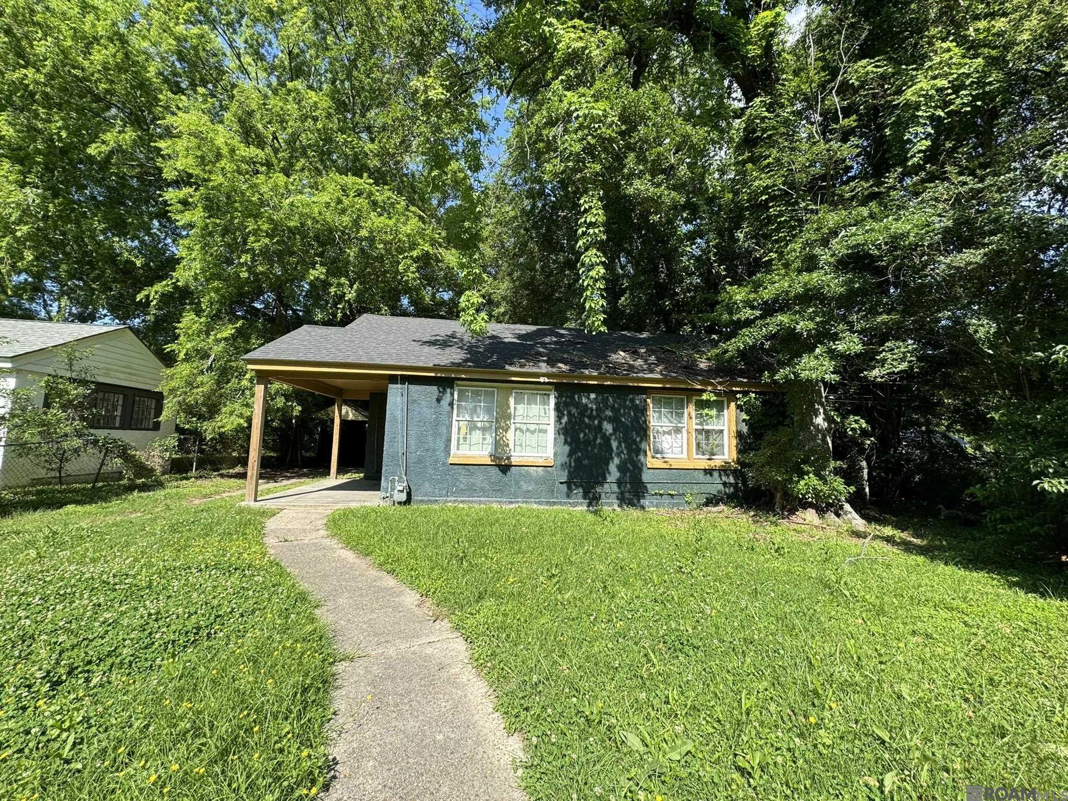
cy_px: 400
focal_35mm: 14
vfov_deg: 85.7
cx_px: 534
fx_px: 432
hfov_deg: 102.1
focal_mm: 2.22
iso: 40
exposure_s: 1/756
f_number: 2.2
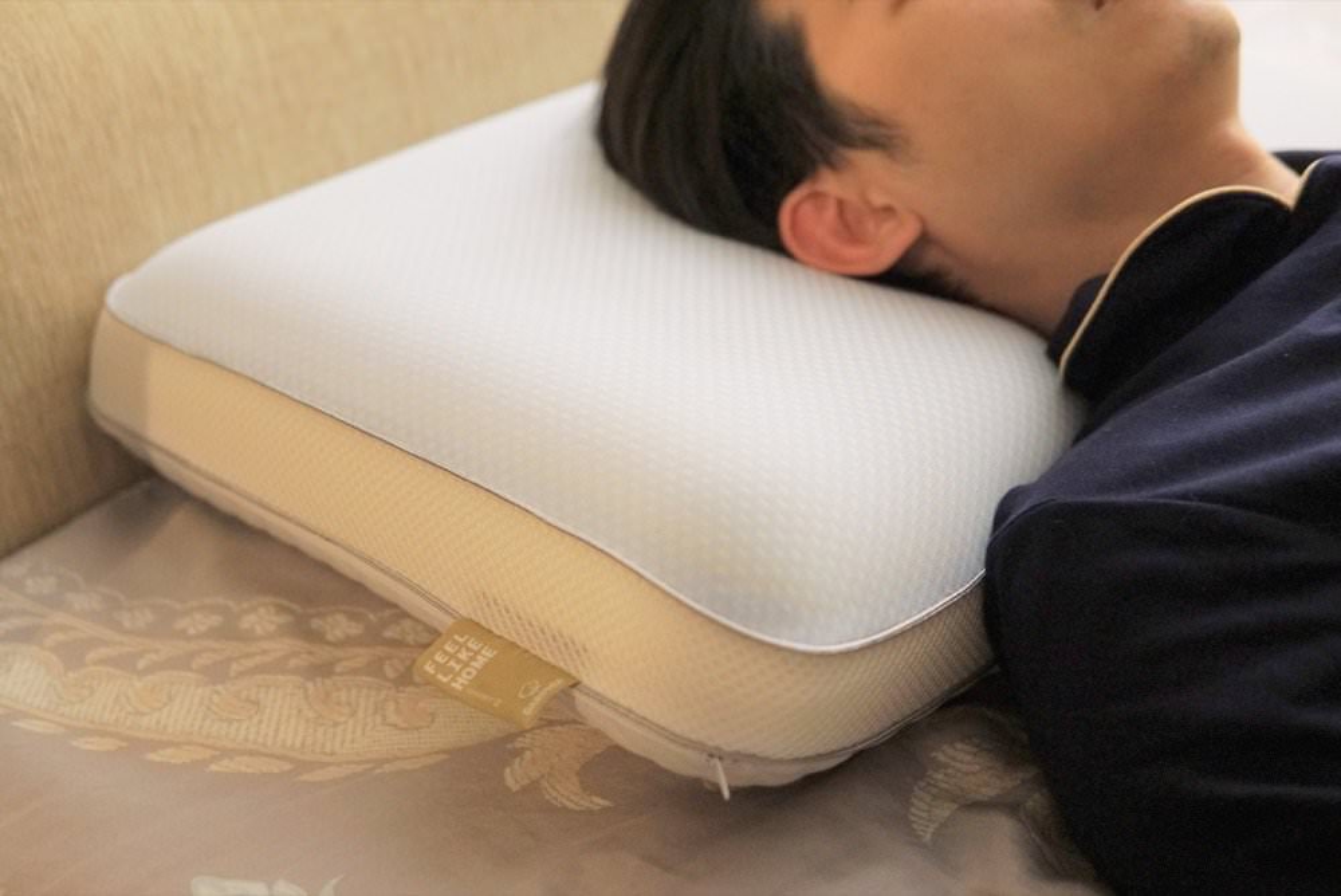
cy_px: 448
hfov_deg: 43.6
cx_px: 670
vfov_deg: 29.9
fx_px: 1677
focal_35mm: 45
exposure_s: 1/160
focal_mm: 30
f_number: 2.2
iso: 1600
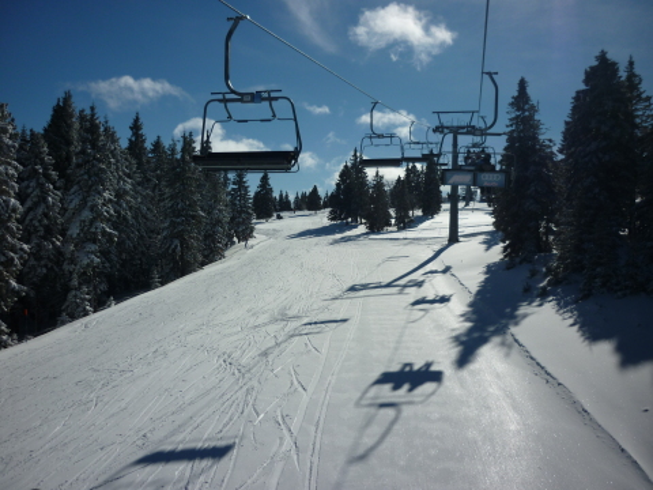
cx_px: 326
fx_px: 623
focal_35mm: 33
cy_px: 245
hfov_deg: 55.4
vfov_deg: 42.9
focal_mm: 5.5
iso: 80
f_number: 8
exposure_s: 1/1000
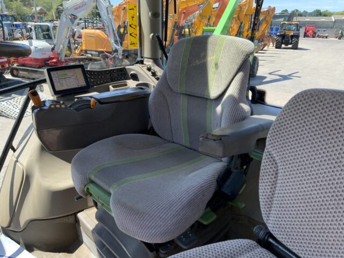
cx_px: 172
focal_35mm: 29
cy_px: 129
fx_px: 288
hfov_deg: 61.7
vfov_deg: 48.2
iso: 16
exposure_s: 1/305
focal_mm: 3
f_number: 1.8
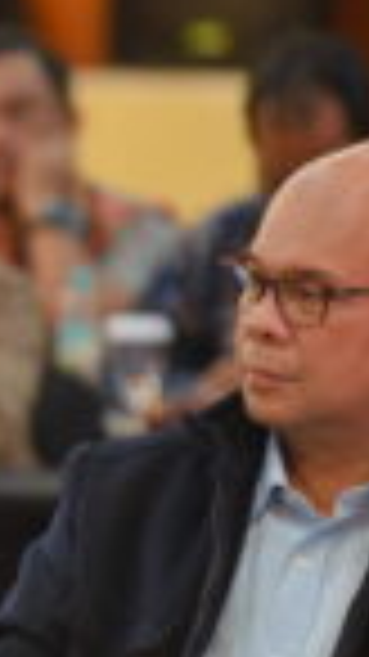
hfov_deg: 2.0
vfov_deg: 3.6
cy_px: 428
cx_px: -477
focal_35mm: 601
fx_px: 10466
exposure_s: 1/80
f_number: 4.5
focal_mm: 200
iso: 2500
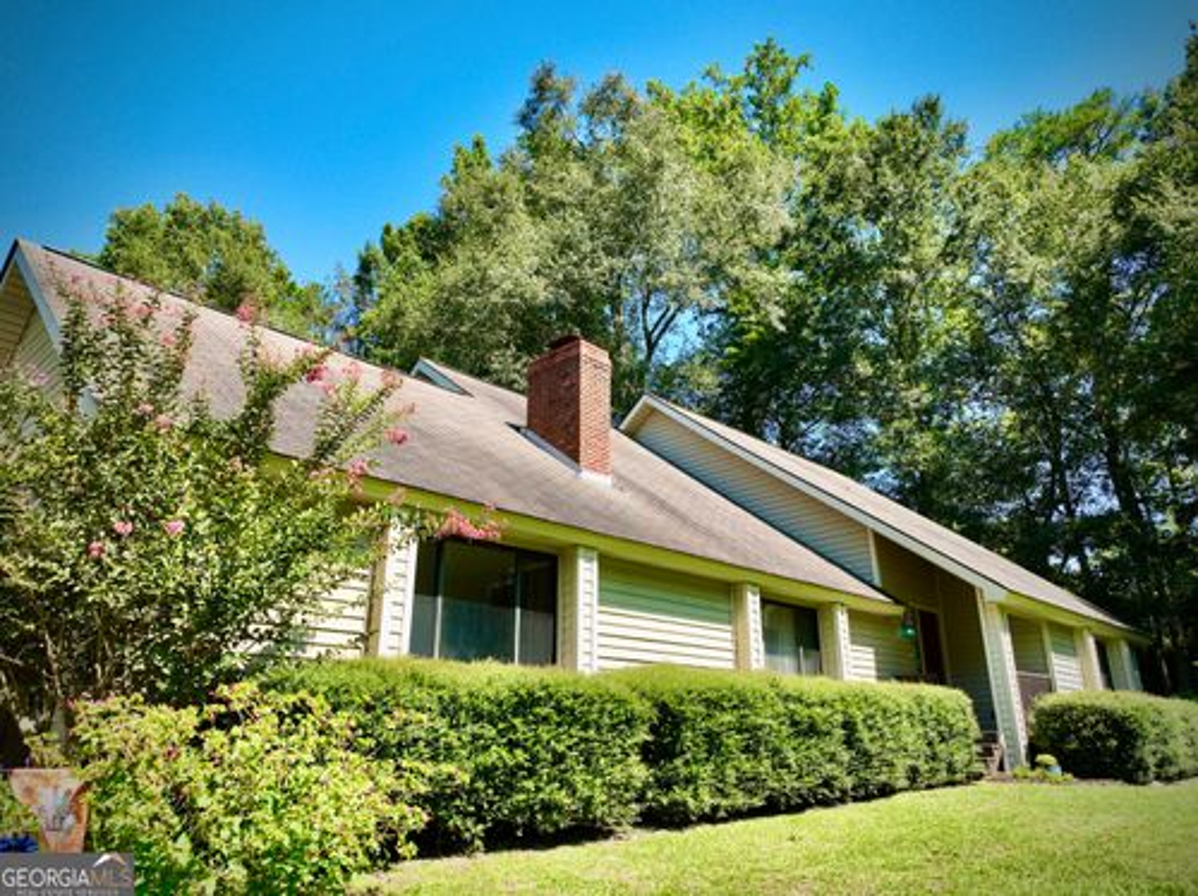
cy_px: 448
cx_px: 599
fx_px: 830
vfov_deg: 56.7
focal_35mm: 24
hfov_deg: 71.6
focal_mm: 12.29
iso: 100
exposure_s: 1/800
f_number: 2.8
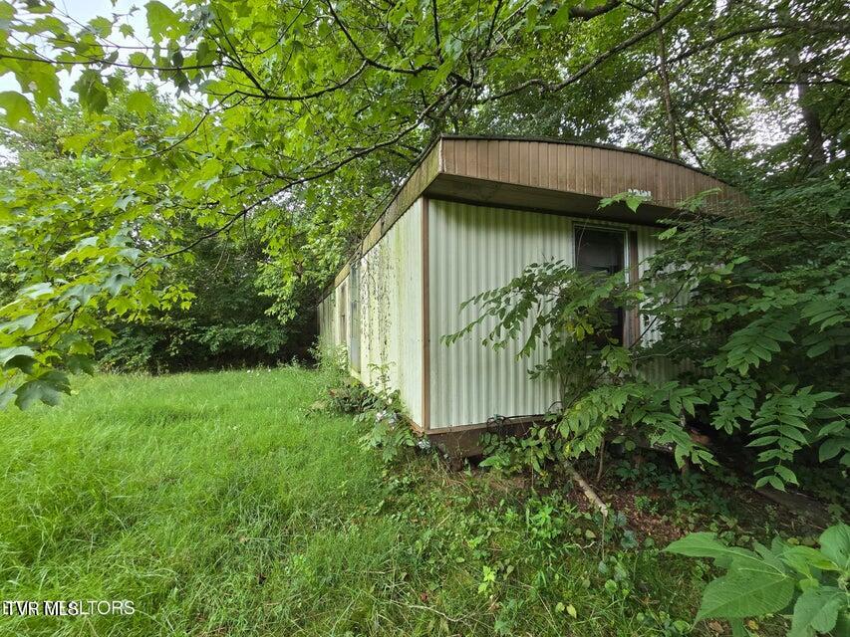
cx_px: 425
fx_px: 319
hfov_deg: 106.2
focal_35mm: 13
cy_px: 318
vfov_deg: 89.9
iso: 80
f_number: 2.2
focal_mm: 2.2
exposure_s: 1/60
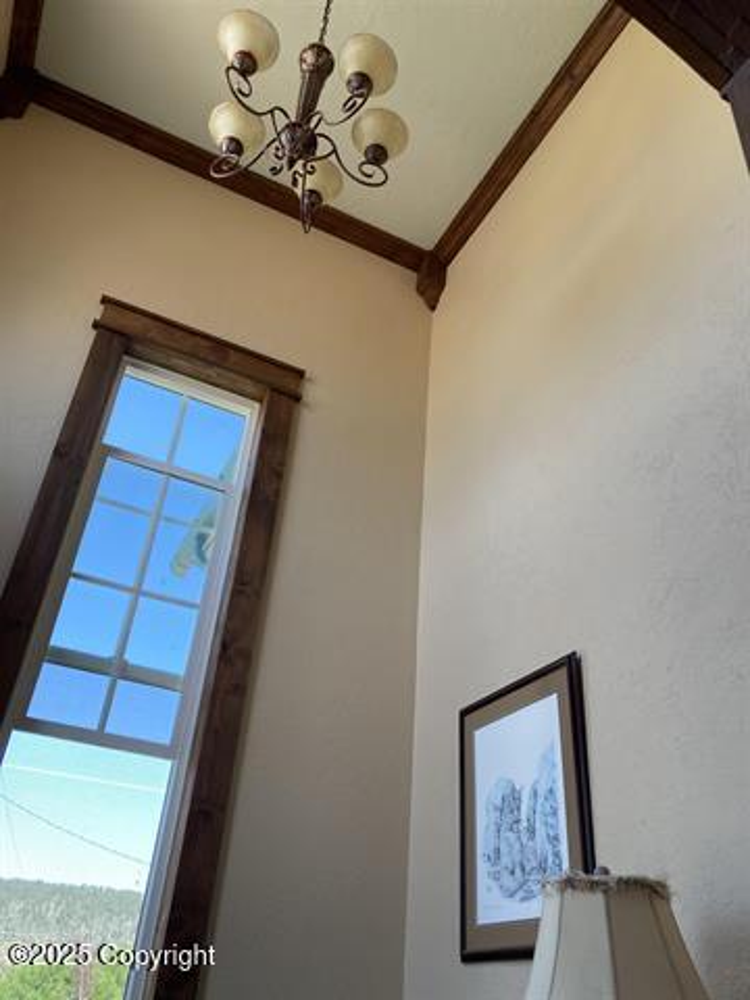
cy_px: 500
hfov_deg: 49.7
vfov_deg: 63.4
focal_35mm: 28
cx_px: 375
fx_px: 809
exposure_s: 1/120
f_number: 1.8
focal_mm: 3.99
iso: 40
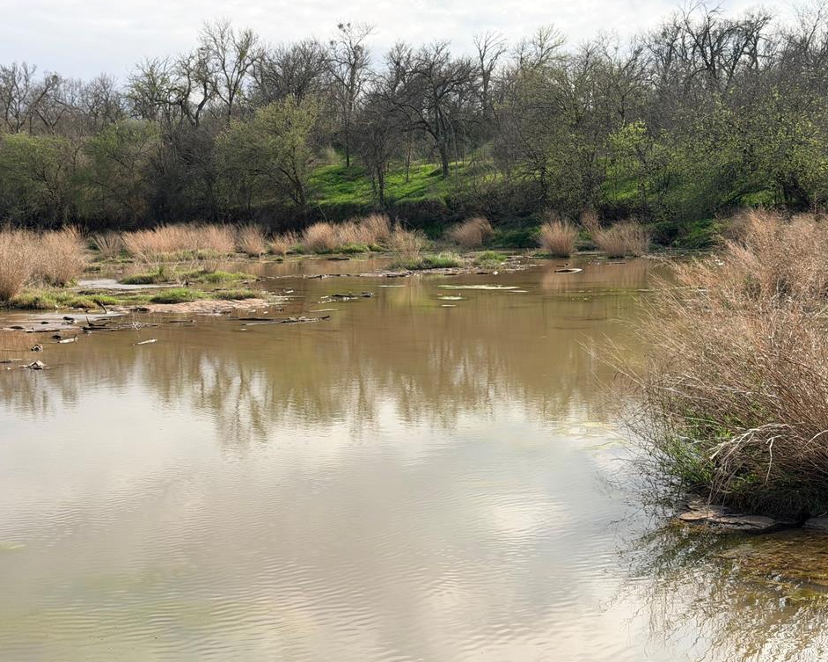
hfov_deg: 36.7
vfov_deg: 29.7
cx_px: 409
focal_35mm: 51
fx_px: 1250
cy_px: 331
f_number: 1.78
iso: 64
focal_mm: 6.76
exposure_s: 1/3704
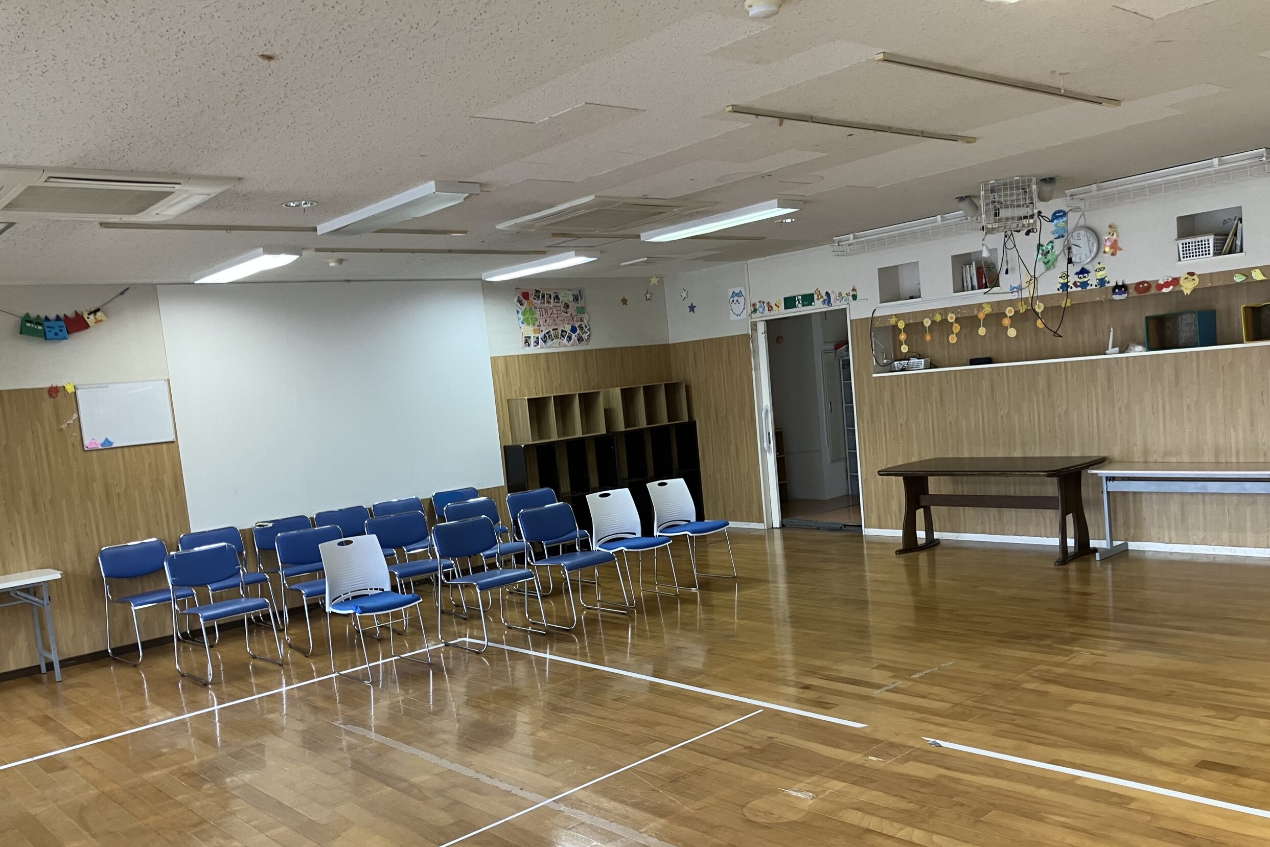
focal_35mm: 30
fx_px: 1058
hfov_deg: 61.9
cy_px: 486
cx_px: 630
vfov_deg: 43.5
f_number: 1.8
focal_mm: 3.99
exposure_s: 1/50
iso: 64
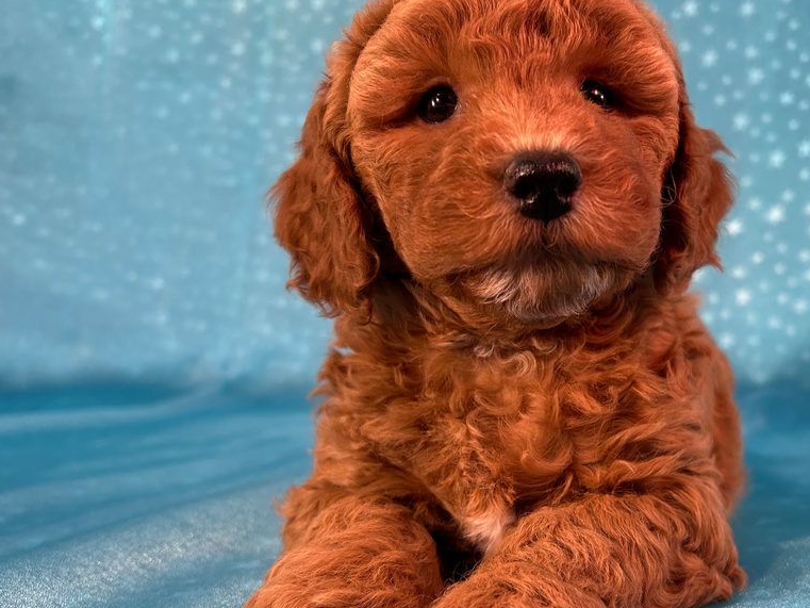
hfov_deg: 45.2
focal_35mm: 41
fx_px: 960
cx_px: 530
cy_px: 375
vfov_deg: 35.0
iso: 50
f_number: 1.5
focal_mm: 5.7
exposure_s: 1/120
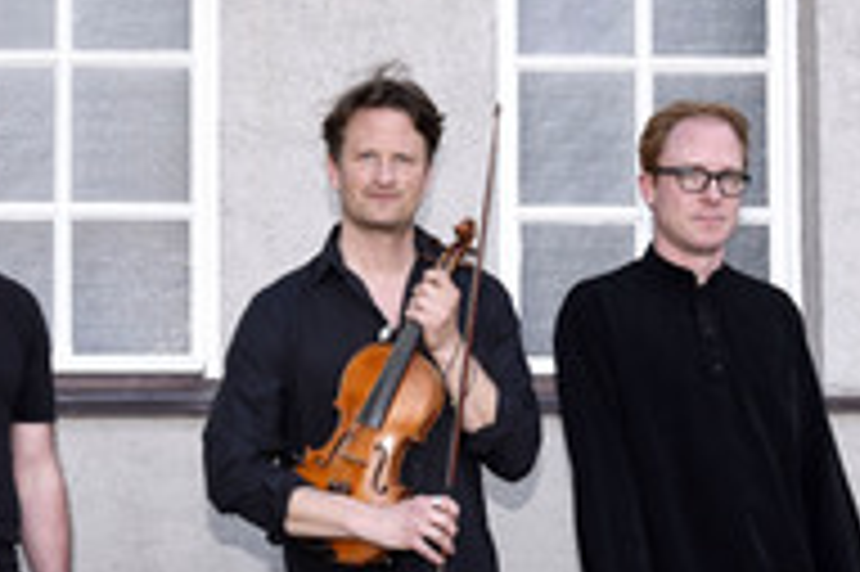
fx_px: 1695
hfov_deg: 28.4
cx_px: 376
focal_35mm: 71
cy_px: 613
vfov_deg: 18.5
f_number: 8
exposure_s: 1/160
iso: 500
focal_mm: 30
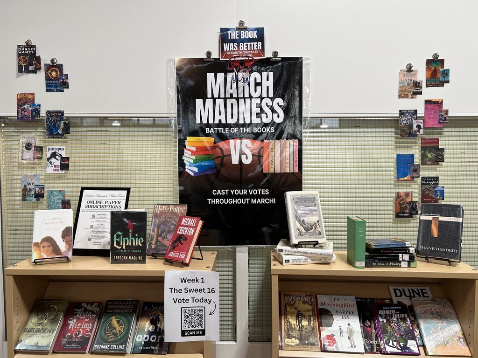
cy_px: 179
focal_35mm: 26
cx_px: 239
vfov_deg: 53.1
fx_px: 359
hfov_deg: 67.3
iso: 80
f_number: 1.5
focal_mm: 5.7
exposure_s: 1/120
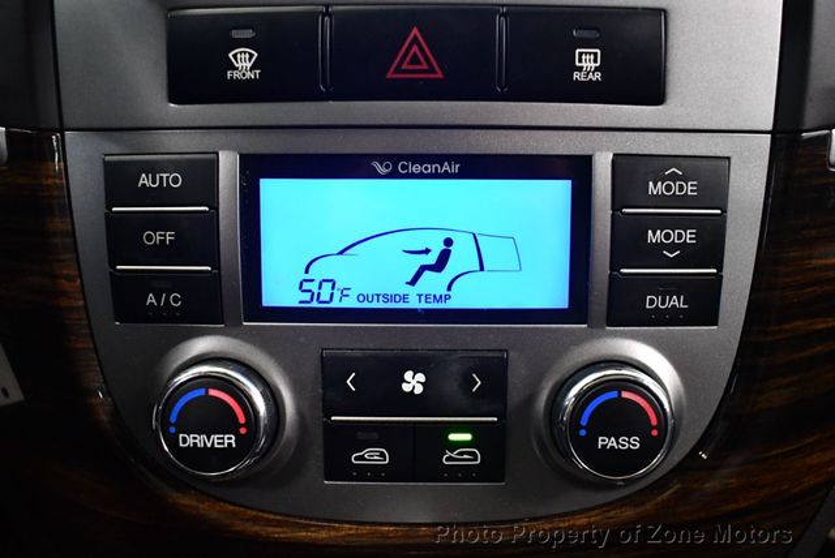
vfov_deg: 36.9
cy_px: 279
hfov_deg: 53.1
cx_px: 418
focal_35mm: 36
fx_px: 836
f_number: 3.5
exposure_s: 1/80
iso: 3200
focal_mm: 18
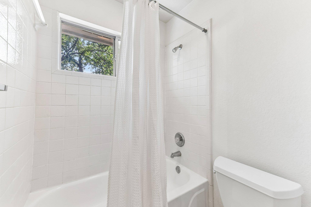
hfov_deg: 104.3
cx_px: 156
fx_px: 121
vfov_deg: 81.2
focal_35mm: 14
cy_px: 104
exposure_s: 1/15
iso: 280
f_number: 8
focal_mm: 14
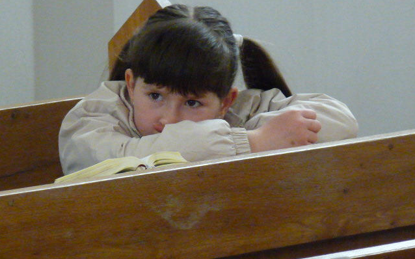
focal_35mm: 498
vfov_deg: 2.6
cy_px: 113
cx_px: 208
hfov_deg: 4.2
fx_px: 5629
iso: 800
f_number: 3.7
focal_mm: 47
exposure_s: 1/80
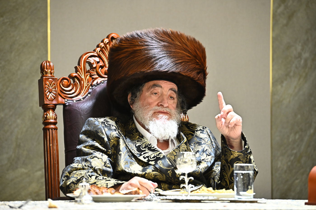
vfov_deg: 6.9
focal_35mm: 200
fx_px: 1754
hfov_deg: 10.3
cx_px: 158
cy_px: 105
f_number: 5.6
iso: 3200
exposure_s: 1/200
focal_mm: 200
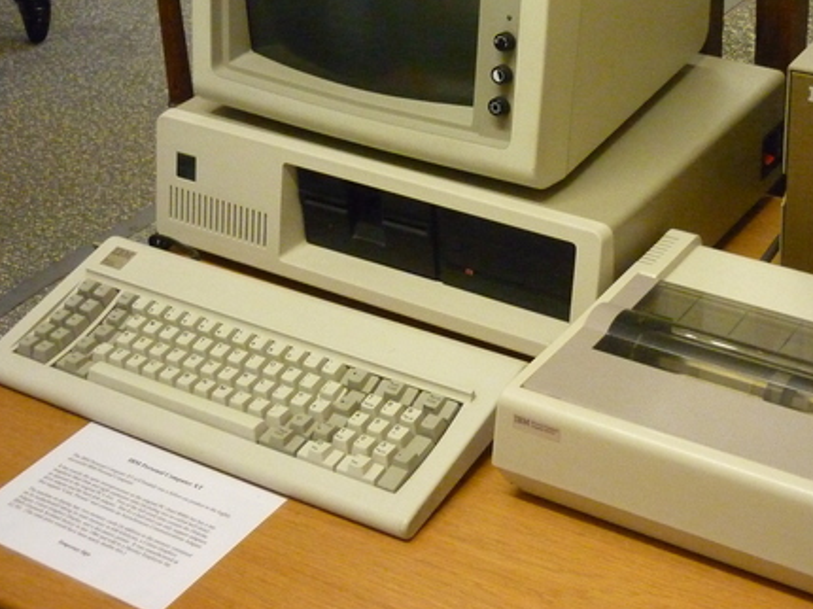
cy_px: 172
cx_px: 546
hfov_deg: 28.8
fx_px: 1573
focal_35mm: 67
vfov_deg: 21.8
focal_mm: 7.4
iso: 800
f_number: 3.1
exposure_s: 1/50
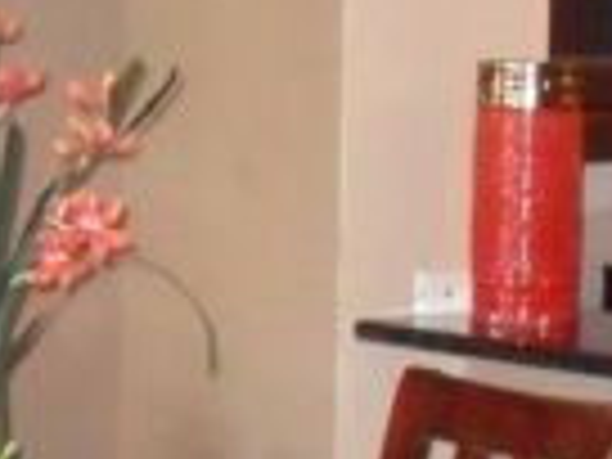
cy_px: 549
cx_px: 261
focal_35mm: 165
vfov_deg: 8.9
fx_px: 2917
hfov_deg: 12.0
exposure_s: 1/45
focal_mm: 6.3
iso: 640
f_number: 3
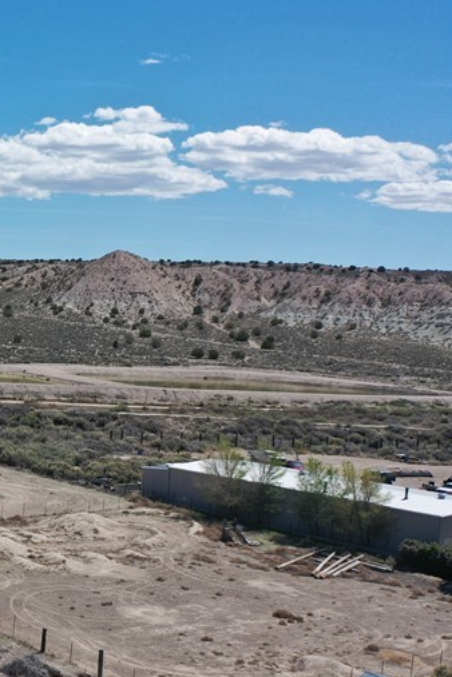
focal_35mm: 60
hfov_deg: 19.1
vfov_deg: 33.3
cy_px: 405
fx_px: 1130
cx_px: -270
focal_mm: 10.26
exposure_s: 1/640
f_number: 2.8
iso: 100
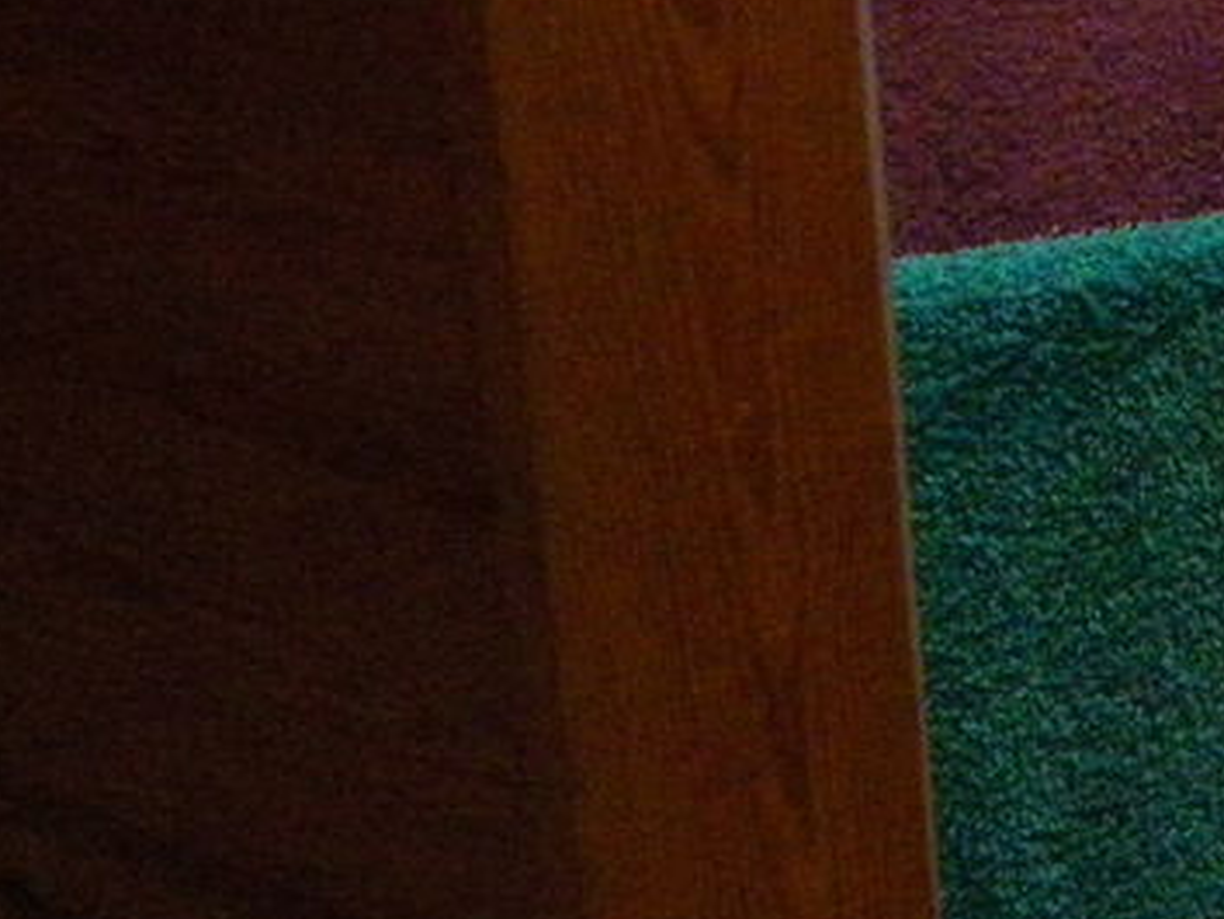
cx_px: 2635
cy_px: 222
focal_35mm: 127
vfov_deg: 11.6
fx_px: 4492
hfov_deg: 13.0
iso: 800
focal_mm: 4.9
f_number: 2.6
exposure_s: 1/40
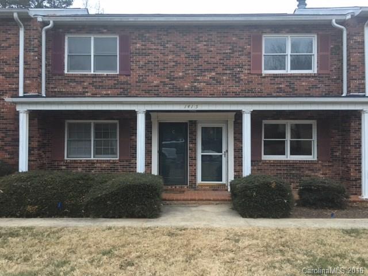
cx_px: 184
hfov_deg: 61.7
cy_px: 138
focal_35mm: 29
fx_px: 308
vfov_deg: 48.2
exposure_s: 1/30
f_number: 2.2
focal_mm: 4.15
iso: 160
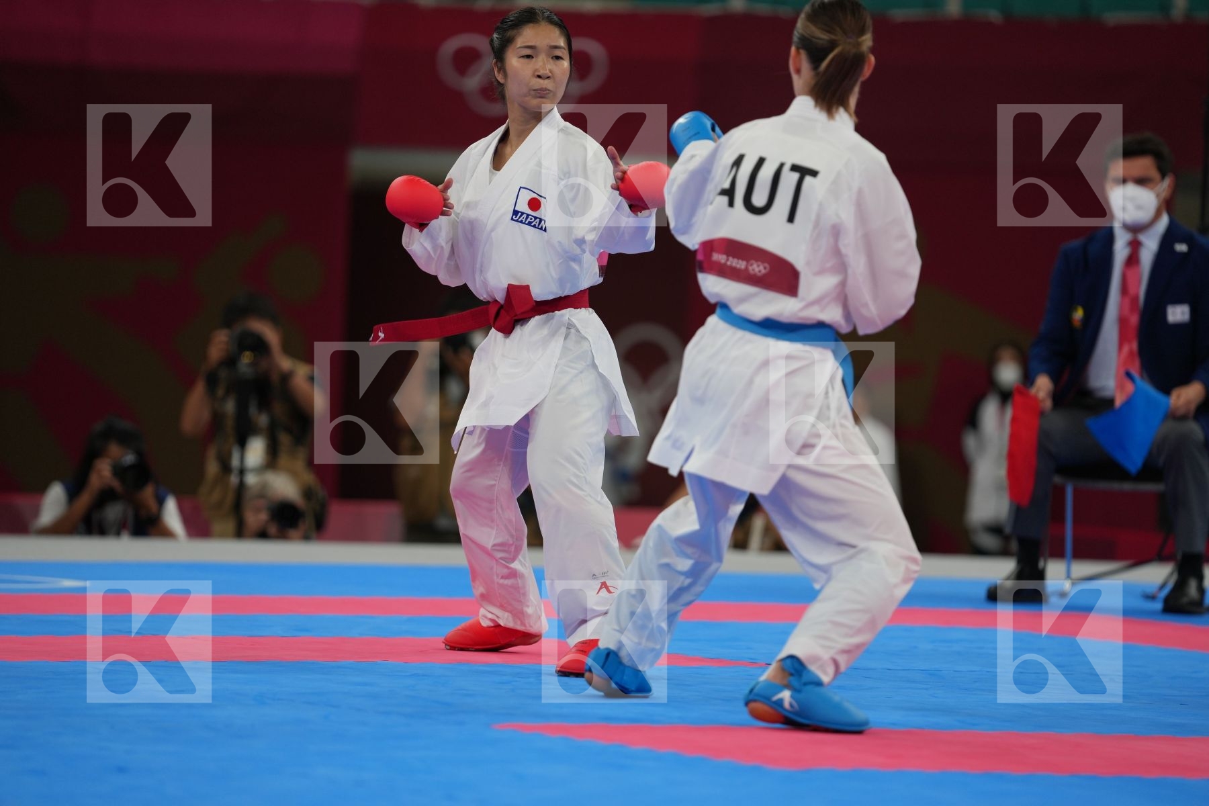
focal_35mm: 200
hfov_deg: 10.3
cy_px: 403
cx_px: 604
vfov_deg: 6.9
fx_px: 6716
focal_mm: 200
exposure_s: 1/1000
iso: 400
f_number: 2.8
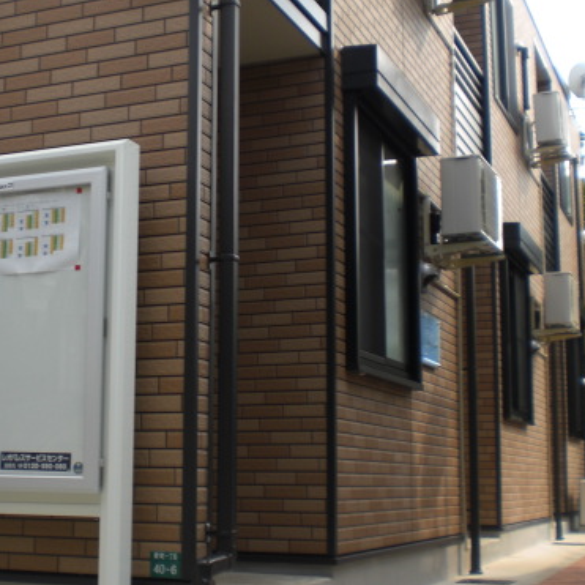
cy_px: 296
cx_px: 189
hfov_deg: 29.3
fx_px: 1109
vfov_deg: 29.6
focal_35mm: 58
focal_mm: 6.3
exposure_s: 1/160
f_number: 3.1
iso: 50
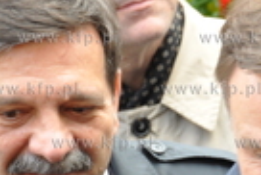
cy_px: 167
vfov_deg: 3.0
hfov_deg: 4.4
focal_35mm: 462
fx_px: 3356
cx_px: 353
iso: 450
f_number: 5.6
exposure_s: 1/60
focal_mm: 105
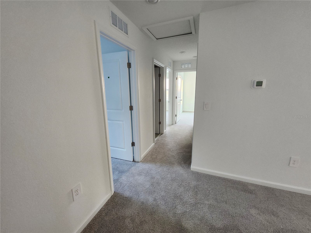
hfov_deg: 106.2
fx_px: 117
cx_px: 156
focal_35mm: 13
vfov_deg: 89.9
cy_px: 116
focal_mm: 1.74
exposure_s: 1/30
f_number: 2.2
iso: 500
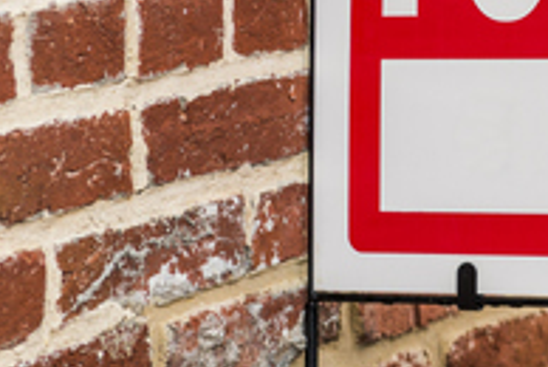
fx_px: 3979
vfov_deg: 5.3
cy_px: -66
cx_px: 935
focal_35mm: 261
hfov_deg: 7.7
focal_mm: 70
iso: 64
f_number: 4
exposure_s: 1/250
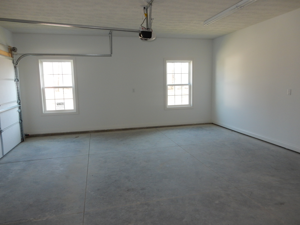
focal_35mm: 25
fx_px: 217
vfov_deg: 54.9
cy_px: 112
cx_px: 150
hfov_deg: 69.4
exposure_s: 1/30
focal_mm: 4.5
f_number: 3.7
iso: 180
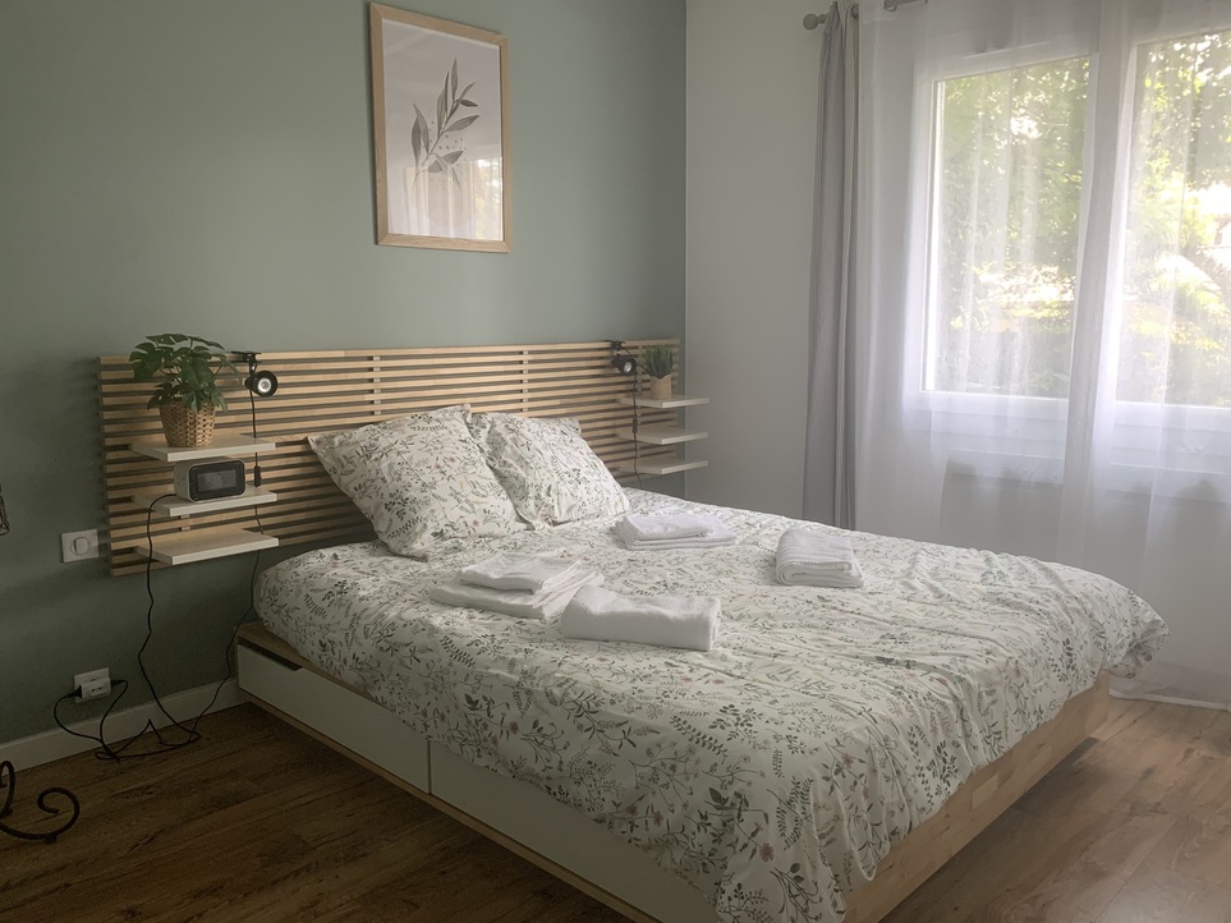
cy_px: 458
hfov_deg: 65.3
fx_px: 960
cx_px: 616
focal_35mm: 27
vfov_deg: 51.3
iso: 125
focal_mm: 4.25
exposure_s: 1/60
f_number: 1.8
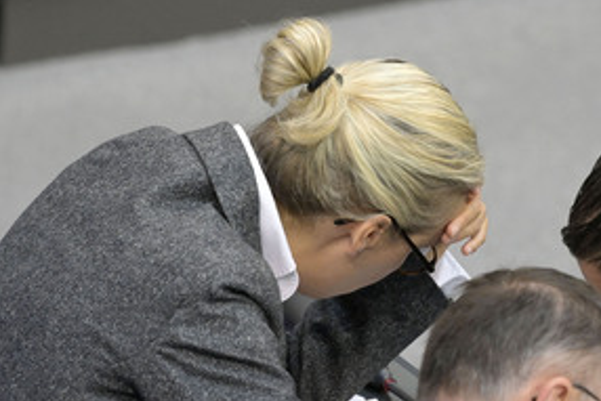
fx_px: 10255
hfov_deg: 3.4
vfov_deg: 2.2
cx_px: 455
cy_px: 281
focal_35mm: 614
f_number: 5.6
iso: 8000
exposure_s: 1/400
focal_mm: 390
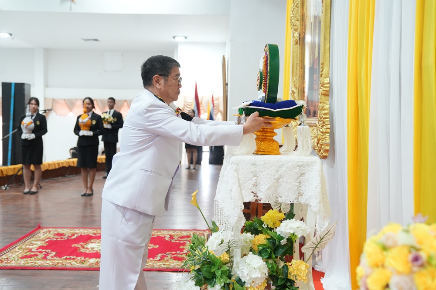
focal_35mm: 40
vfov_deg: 33.4
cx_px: 218
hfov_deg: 48.5
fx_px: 484
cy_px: 145
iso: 1600
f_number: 3.2
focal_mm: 40
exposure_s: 1/160
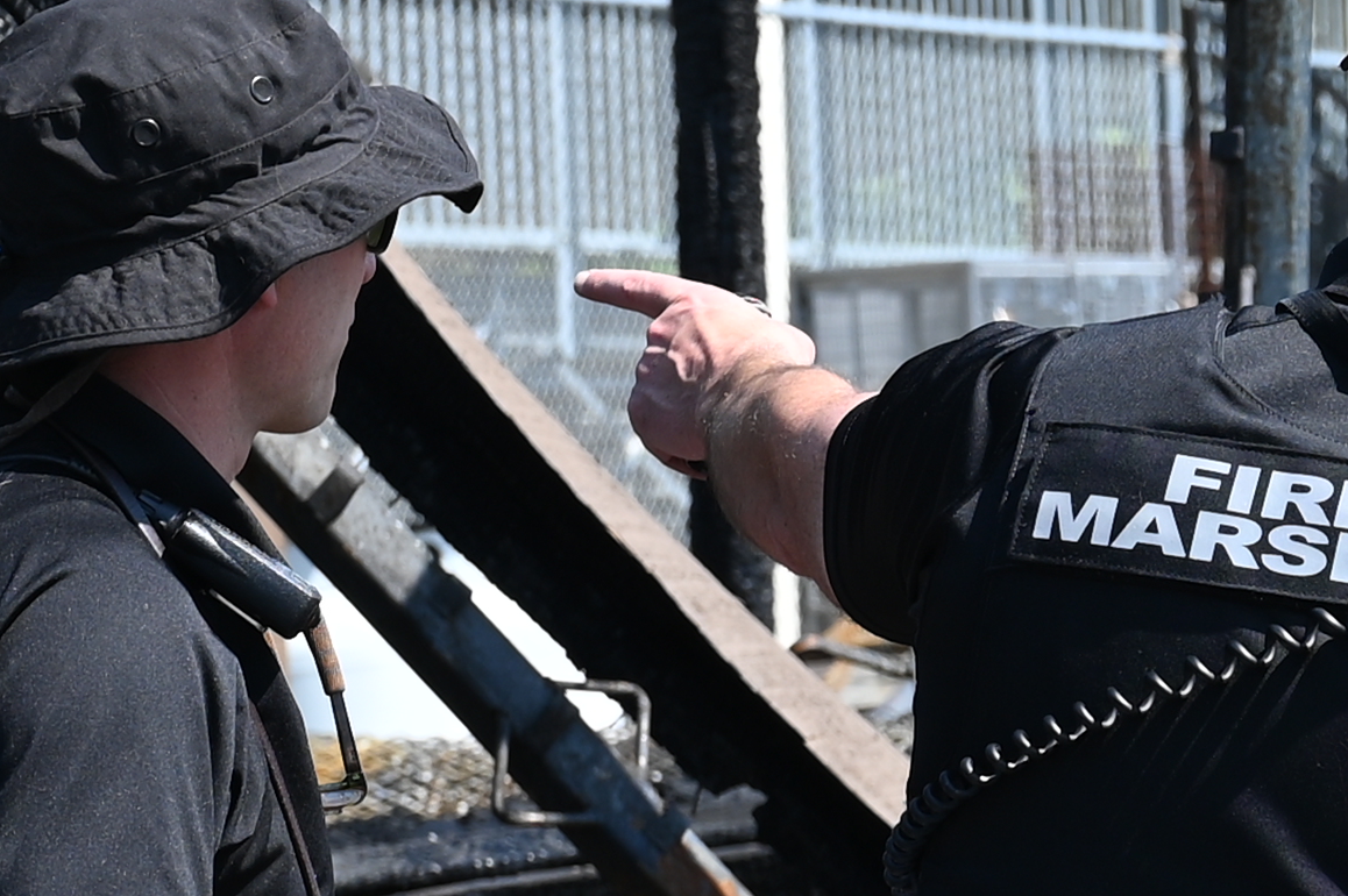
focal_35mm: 303
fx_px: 11336
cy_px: 873
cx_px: 1793
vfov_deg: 4.5
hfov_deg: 6.7
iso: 100
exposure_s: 1/320
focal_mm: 58
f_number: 6.3
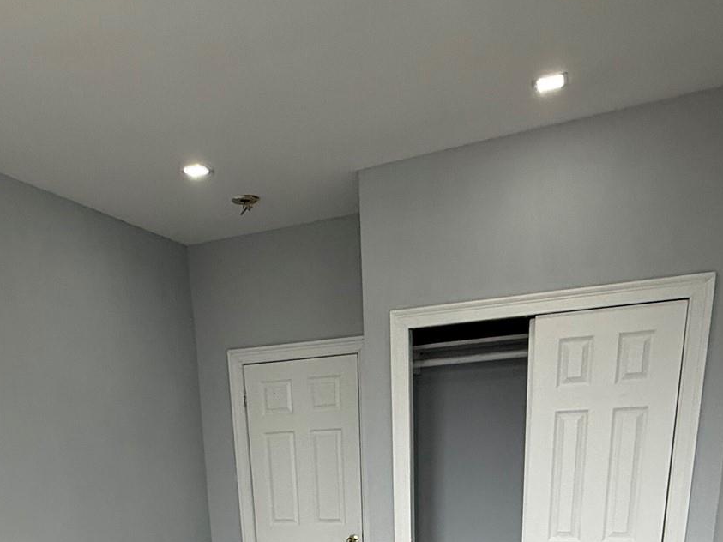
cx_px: 293
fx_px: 710
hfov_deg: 53.6
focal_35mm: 34
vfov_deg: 33.9
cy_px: 647
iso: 160
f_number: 2.2
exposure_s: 1/120
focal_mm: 2.22
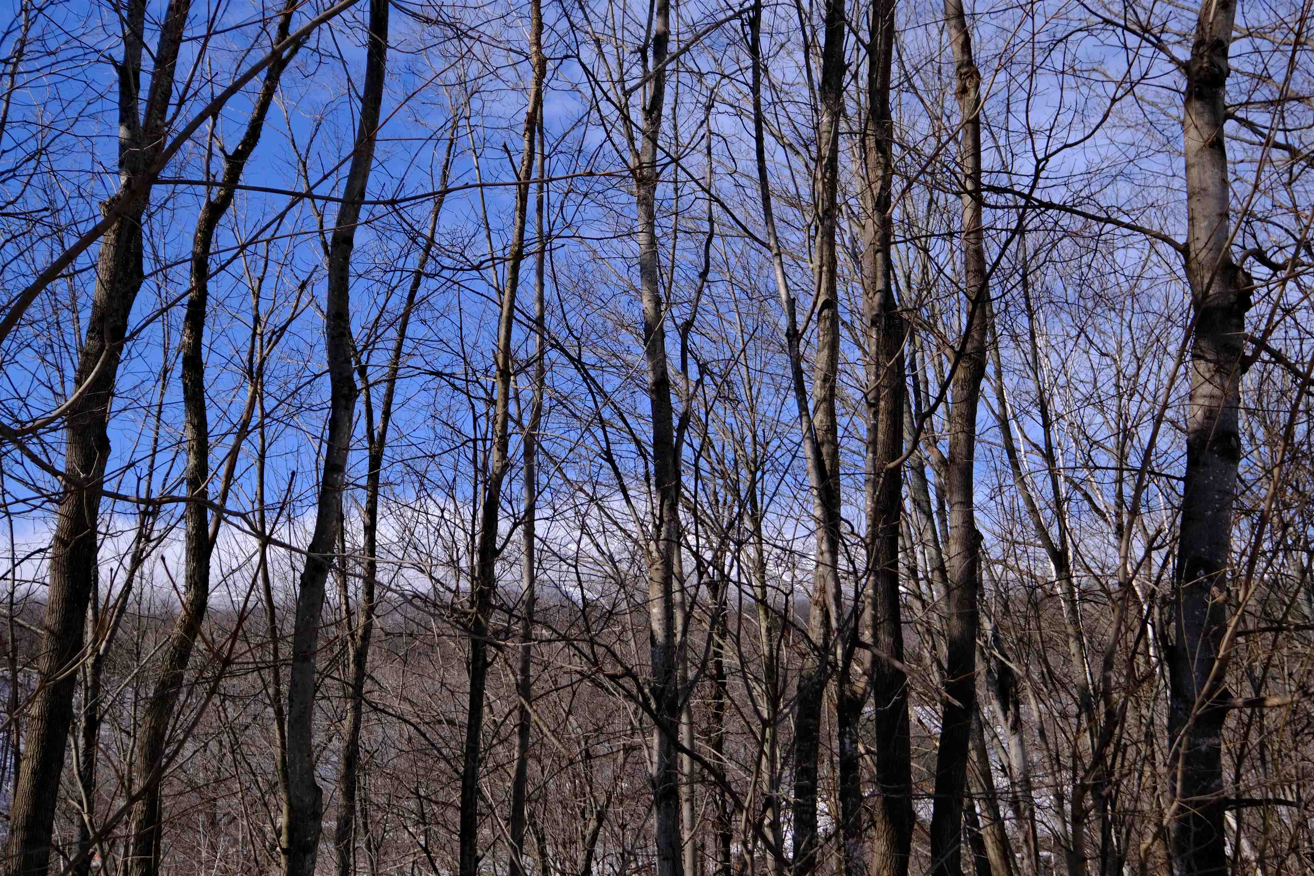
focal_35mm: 36
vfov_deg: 36.9
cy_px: 438
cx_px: 657
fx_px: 1314
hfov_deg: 53.1
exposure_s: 1/900
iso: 160
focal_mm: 24
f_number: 5.6
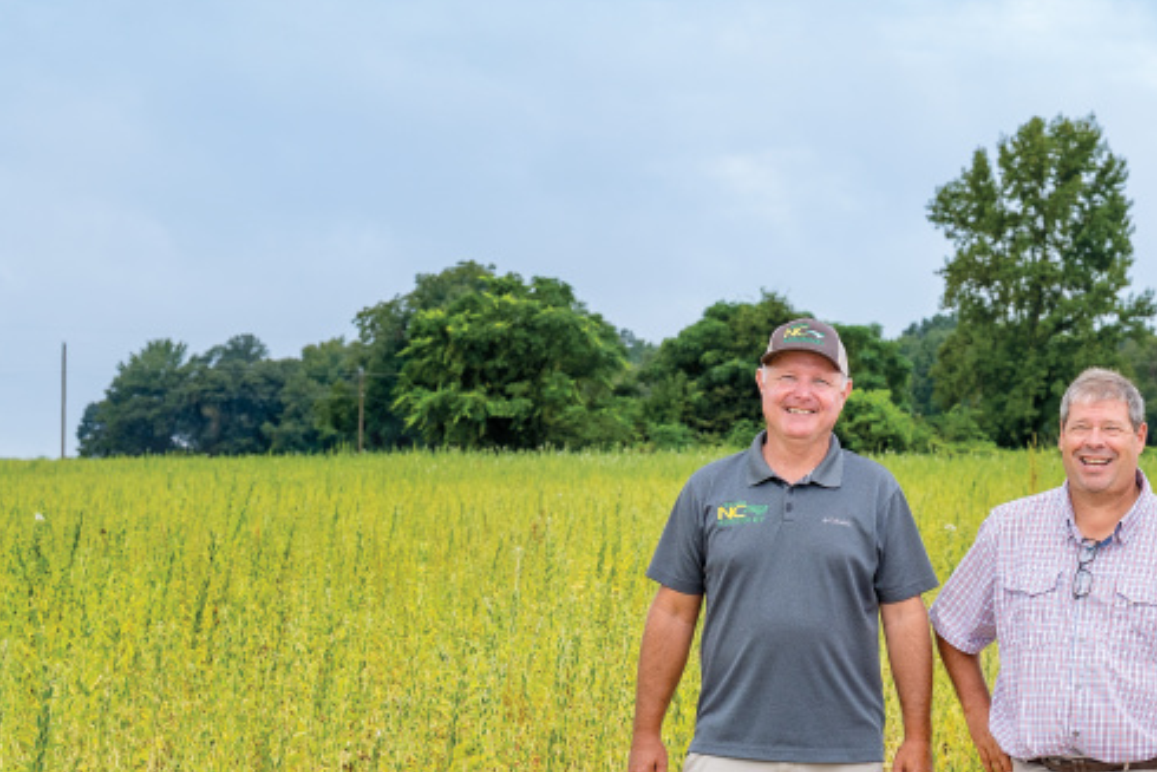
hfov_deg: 14.2
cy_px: 582
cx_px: 1084
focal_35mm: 143
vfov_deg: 9.6
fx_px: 4597
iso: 400
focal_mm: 70
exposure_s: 1/320
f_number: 7.1
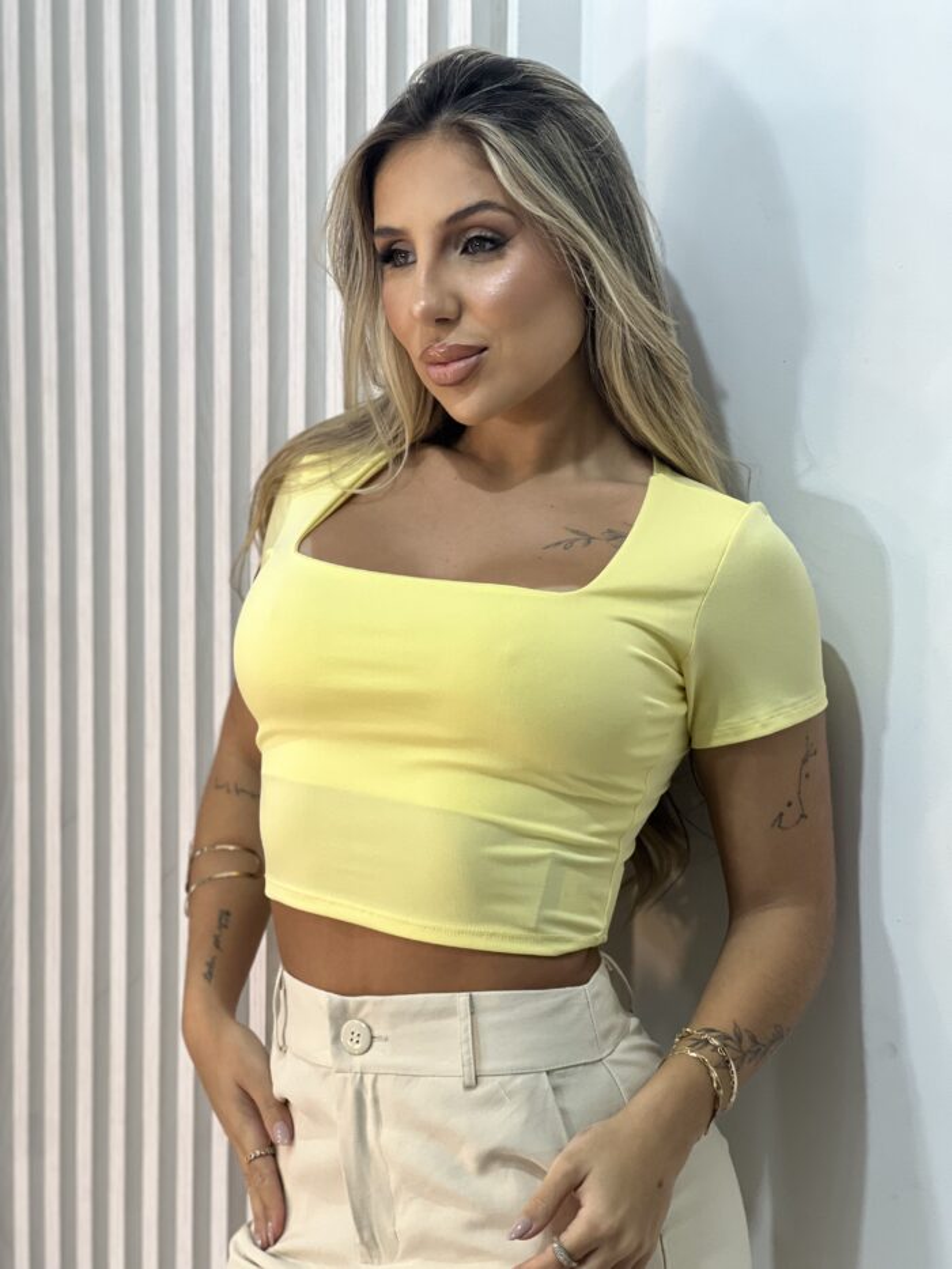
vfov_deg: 25.3
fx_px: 2823
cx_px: 476
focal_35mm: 77
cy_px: 634
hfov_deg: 19.1
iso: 160
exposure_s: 1/120
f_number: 2.8
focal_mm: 9
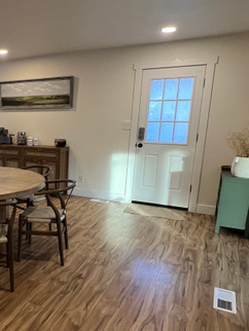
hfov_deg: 40.9
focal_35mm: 31
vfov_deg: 58.1
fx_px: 297
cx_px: 11
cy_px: 188
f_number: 1.8
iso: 160
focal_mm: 1.57
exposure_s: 1/60
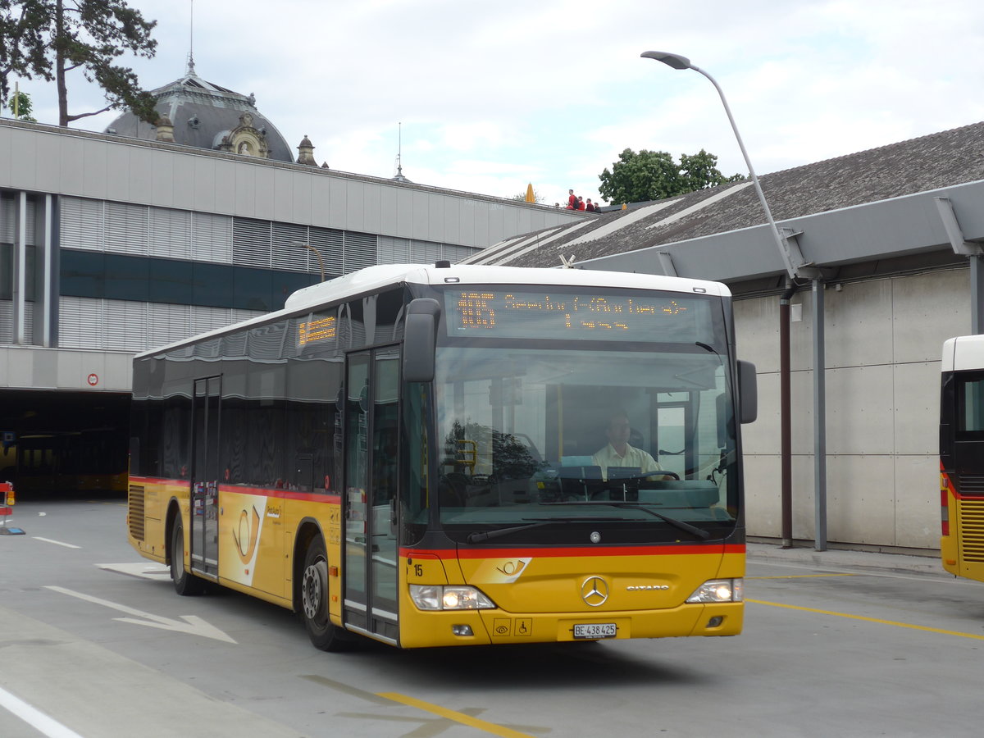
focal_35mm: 62
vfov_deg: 23.7
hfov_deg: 31.2
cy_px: 369
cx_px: 492
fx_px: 1762
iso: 80
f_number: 3.7
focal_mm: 12.7
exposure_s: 1/250
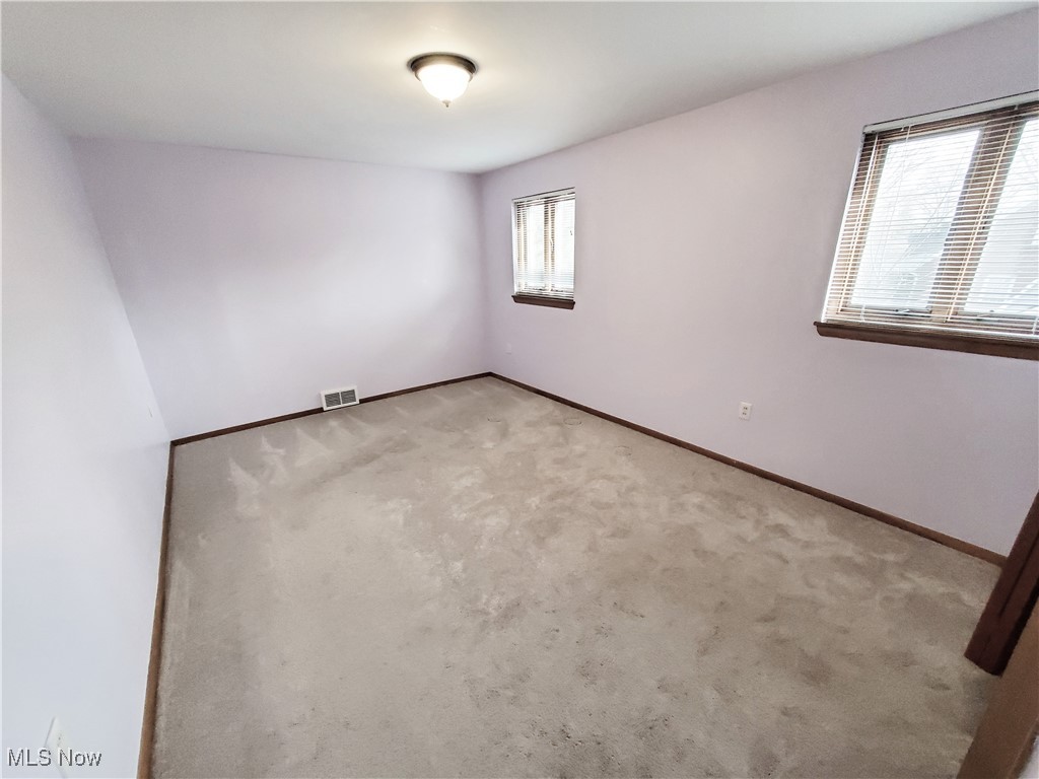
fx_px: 390
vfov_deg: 89.9
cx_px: 520
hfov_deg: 106.2
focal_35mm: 13
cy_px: 390
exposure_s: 1/60
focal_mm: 1.8
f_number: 2.2
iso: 400
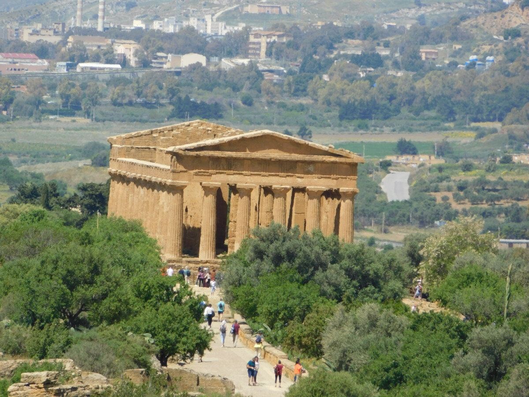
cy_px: 198
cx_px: 264
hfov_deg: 3.9
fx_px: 7855
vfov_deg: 2.9
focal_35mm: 514
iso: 125
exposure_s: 1/500
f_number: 6
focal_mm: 91.2
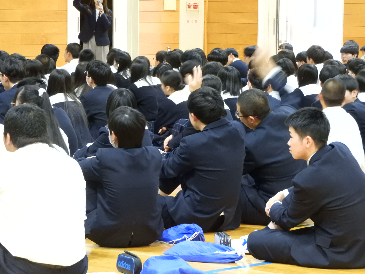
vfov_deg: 8.7
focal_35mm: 170
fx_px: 1793
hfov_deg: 11.6
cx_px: 182
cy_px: 137
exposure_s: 1/8
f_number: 5.2
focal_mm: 30.5
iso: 1600
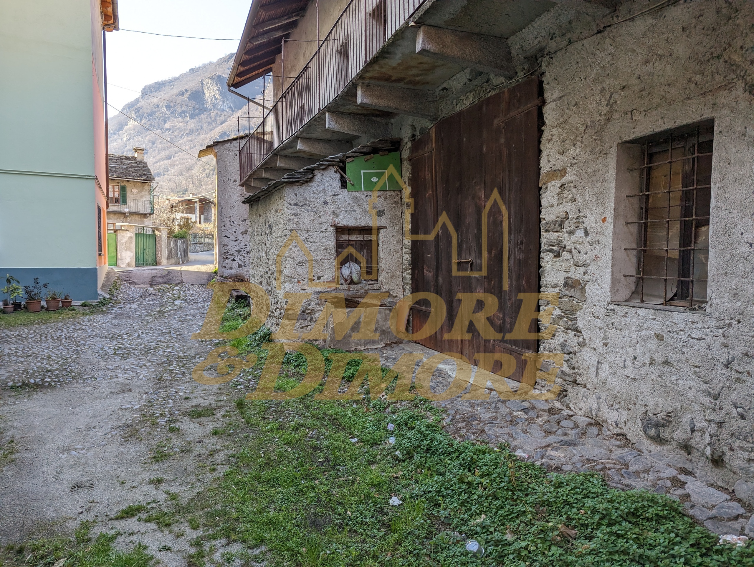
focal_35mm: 24
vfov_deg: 56.9
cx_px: 377
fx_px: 524
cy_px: 284
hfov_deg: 71.5
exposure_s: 1/286
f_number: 1.85
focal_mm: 6.81
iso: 46
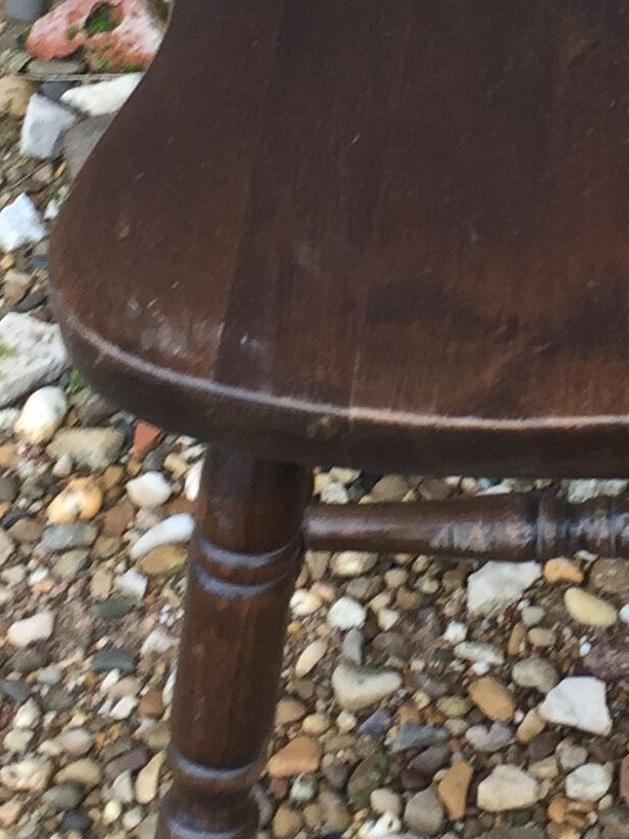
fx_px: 2810
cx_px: 664
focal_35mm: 116
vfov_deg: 16.7
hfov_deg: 12.6
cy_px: 32
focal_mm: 4.15
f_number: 2.2
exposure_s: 1/100
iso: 40
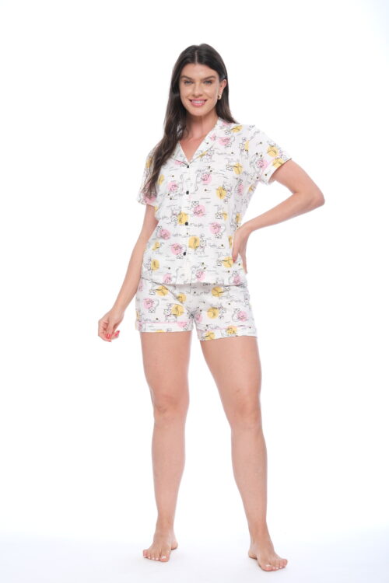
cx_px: 194
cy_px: 292
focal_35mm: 66
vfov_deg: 30.5
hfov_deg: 20.6
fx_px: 1070
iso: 400
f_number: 8
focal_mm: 44.1
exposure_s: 1/250
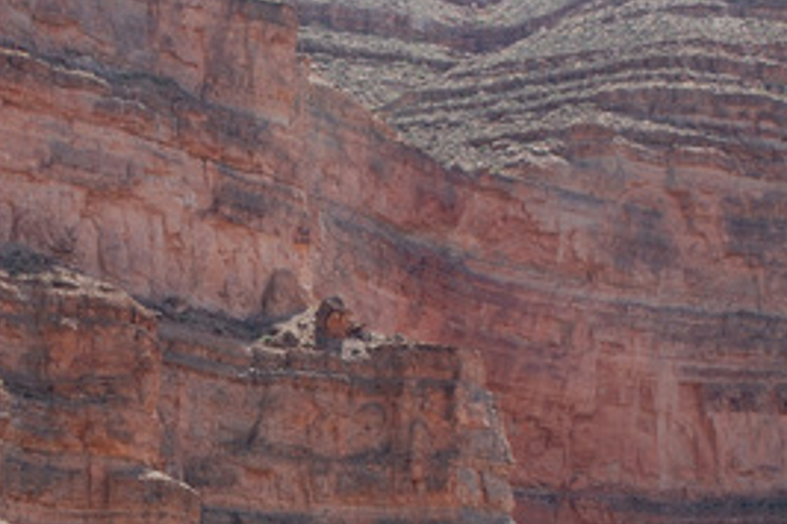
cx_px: 197
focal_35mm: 144
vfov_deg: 9.4
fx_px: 3148
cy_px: 658
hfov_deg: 14.2
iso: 160
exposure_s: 1/200
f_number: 7.1
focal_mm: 32
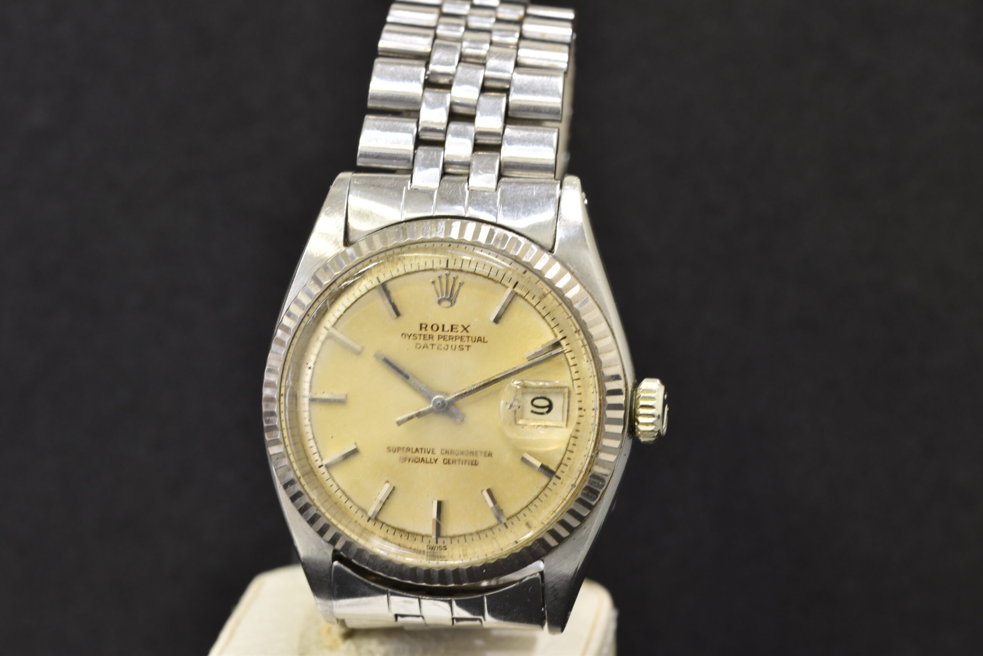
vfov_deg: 10.2
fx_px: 3686
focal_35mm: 135
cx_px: 492
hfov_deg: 15.2
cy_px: 328
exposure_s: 1/2
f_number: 13
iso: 100
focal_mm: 90
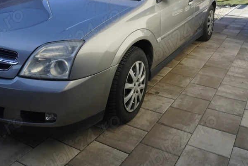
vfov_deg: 32.5
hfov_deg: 48.5
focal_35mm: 40
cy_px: 33
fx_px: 276
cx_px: 124
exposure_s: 1/250
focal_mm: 16
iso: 100
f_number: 4.5
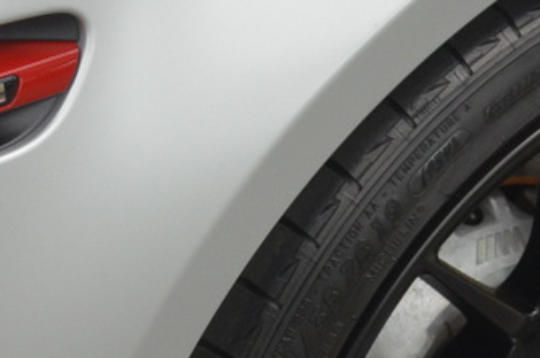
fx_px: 2575
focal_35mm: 172
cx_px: 210
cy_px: 285
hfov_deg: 12.0
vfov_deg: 7.9
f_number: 4.8
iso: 800
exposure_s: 1/50
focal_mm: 32
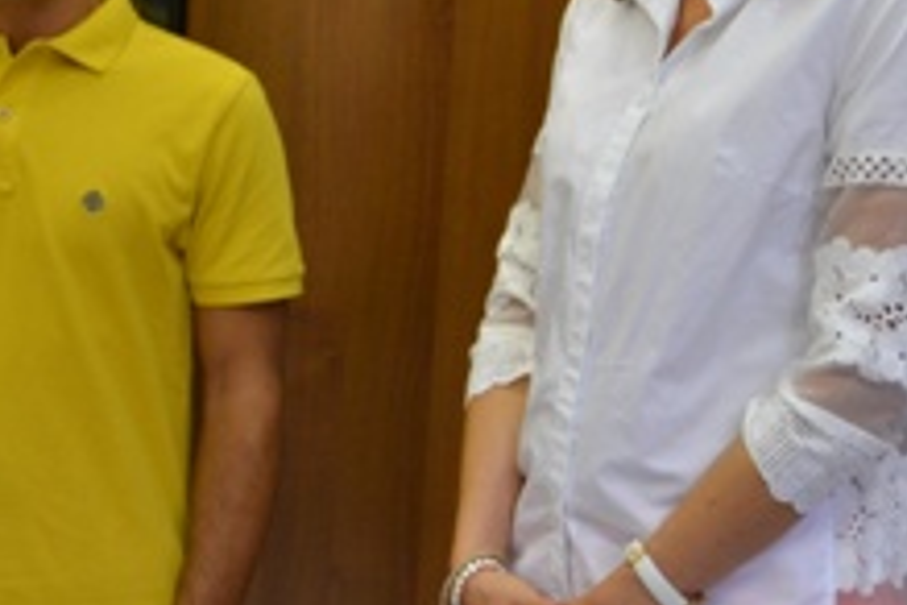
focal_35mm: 105
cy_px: 180
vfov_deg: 13.0
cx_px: -211
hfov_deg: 18.4
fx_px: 2645
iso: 500
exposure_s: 1/60
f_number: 3.8
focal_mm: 24
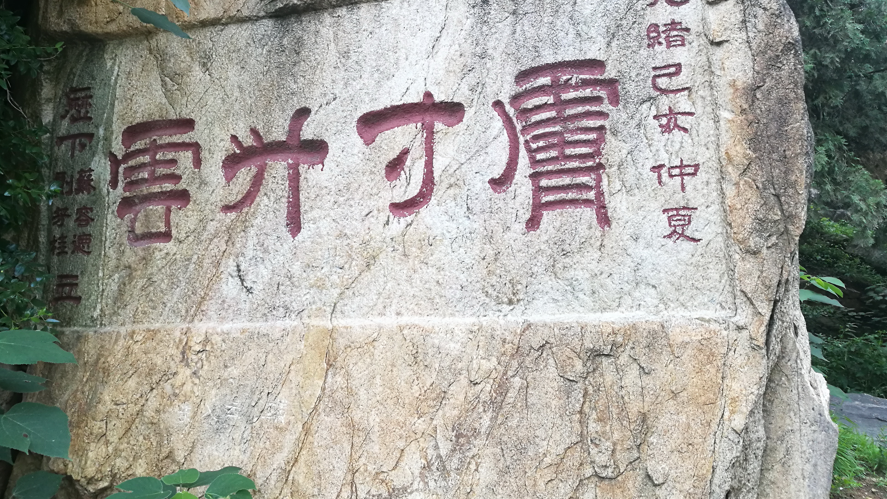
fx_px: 706
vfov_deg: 38.7
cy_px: 189
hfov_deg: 64.3
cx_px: 444
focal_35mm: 30
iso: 160
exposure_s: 1/50
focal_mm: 4.5
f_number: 2.2
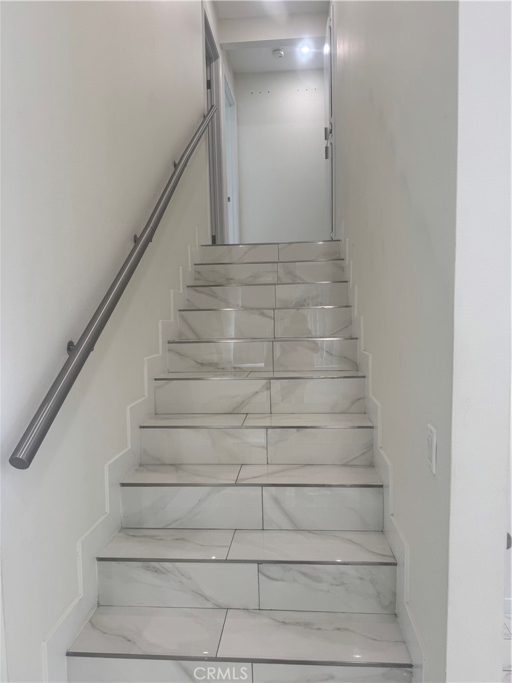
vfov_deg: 71.6
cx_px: 256
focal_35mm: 24
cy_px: 342
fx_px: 473
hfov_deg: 56.8
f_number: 1.78
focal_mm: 6.76
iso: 100
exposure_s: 1/120
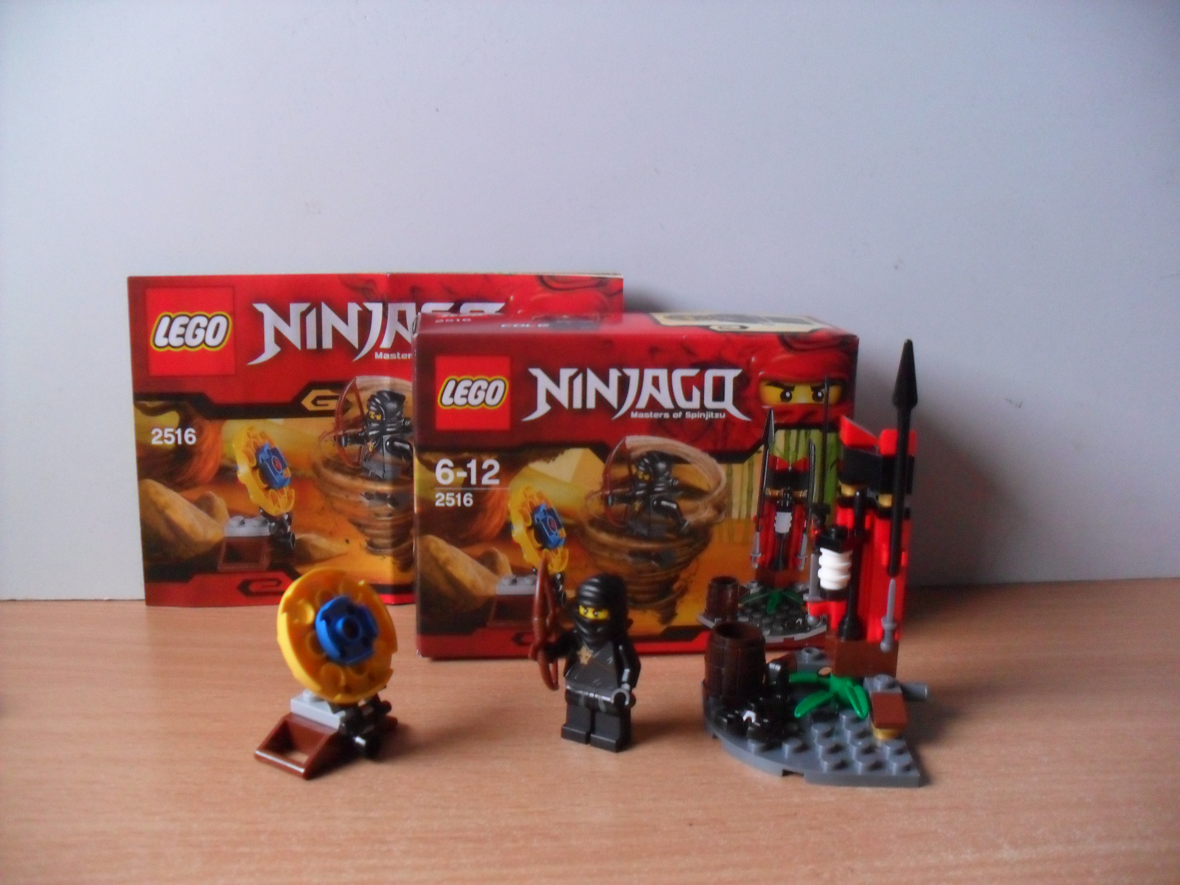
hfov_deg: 52.6
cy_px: 442
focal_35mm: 35
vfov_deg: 40.7
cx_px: 590
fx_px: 1193
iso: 320
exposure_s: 1/15
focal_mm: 6.3
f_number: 3
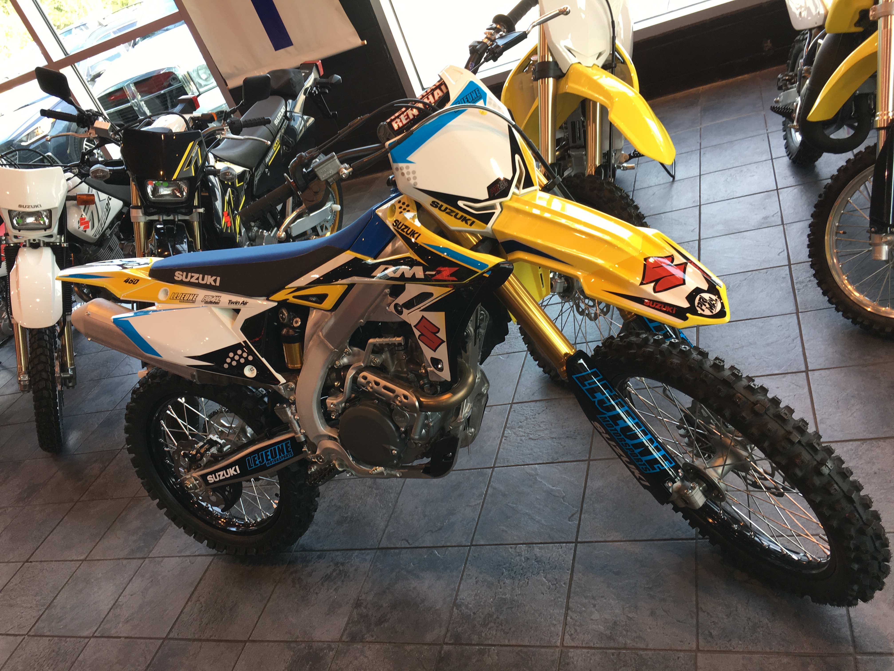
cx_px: 447
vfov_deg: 48.2
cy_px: 336
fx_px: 749
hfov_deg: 61.7
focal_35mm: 29
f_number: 2.2
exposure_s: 1/40
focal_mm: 4.15
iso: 25
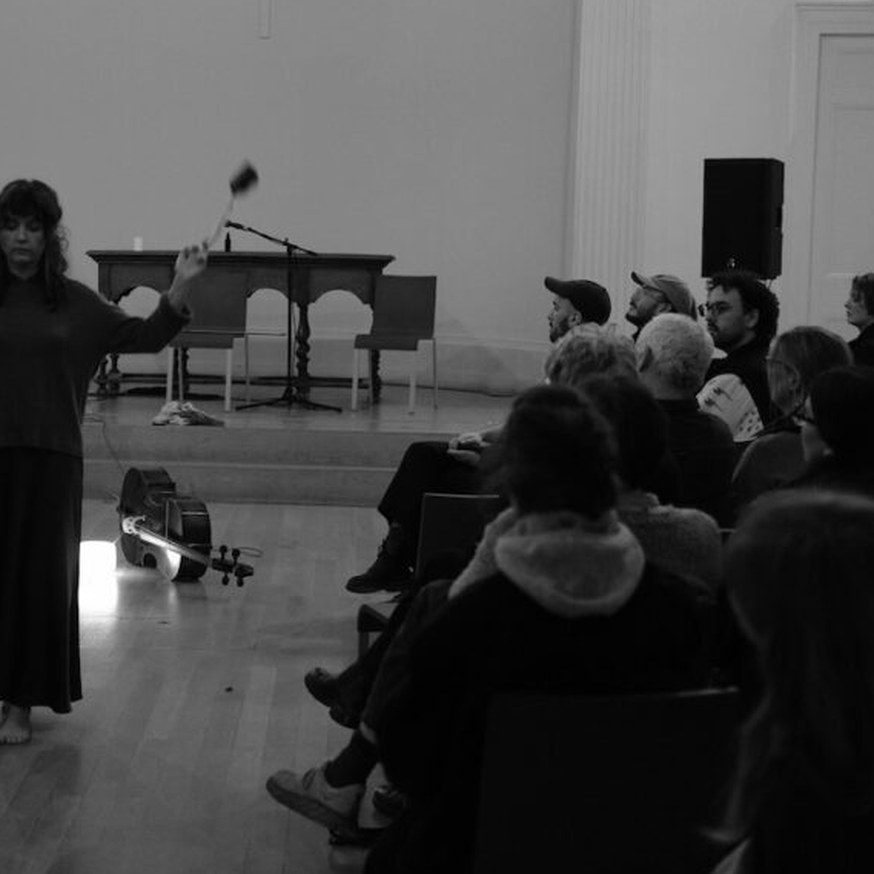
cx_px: 143
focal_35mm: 81
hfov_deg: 21.1
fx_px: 2314
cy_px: 420
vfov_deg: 21.4
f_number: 2
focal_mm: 35
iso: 2000
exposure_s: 1/60
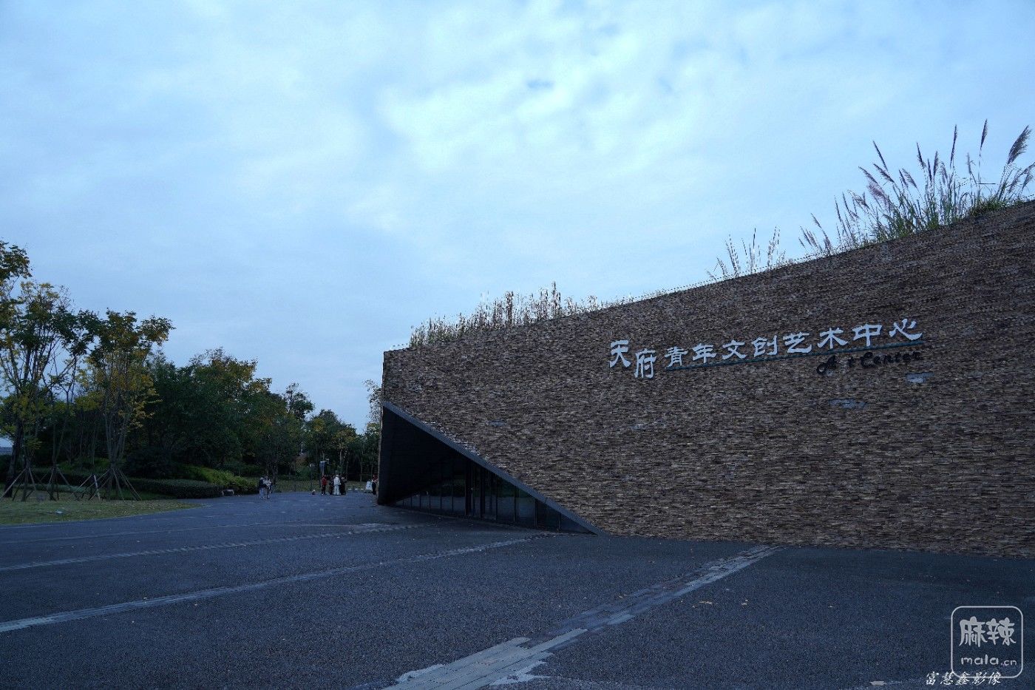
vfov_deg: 53.1
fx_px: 690
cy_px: 345
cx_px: 518
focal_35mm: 24
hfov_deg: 73.8
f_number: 4
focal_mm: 24
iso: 100
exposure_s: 1/800
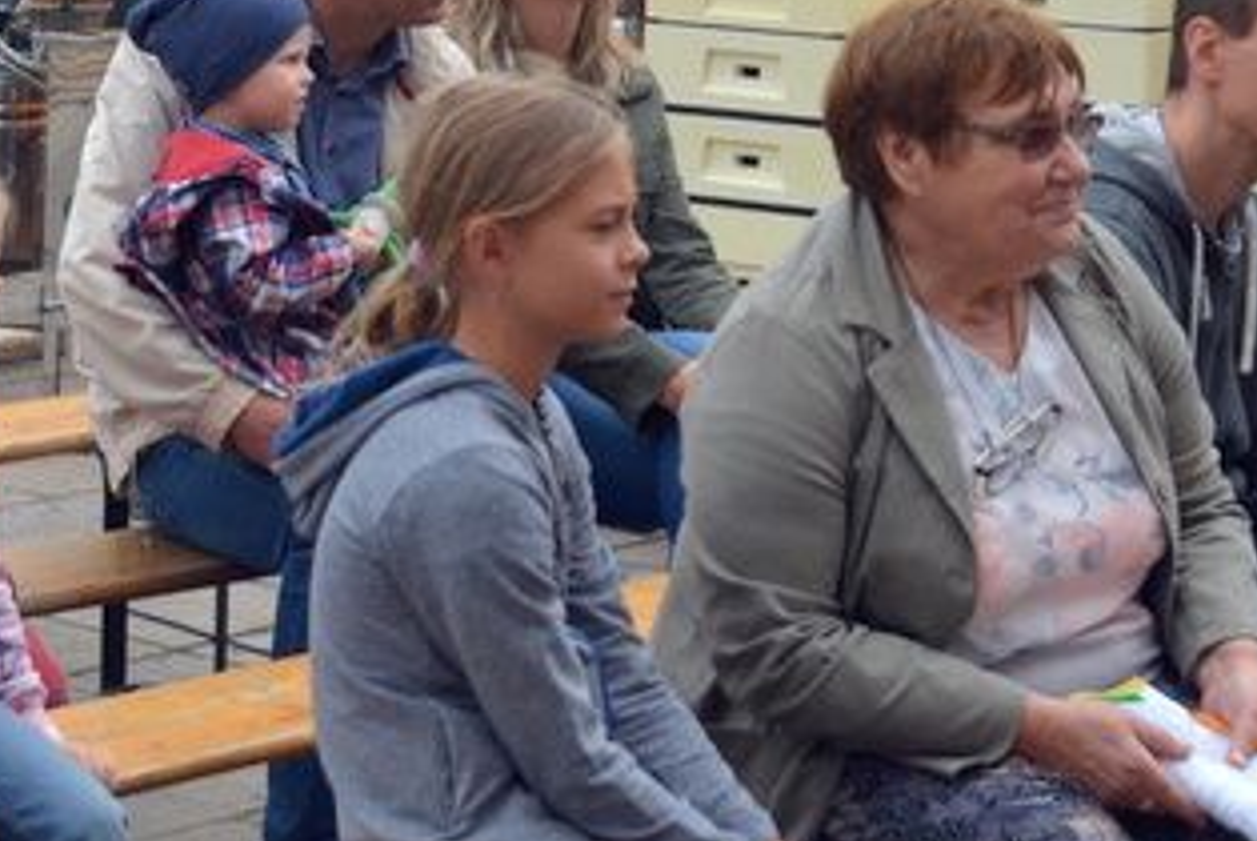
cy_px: 16
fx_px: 2936
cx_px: 845
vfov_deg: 16.0
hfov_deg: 24.0
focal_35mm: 84
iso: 400
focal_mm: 22
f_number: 5
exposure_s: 1/1250
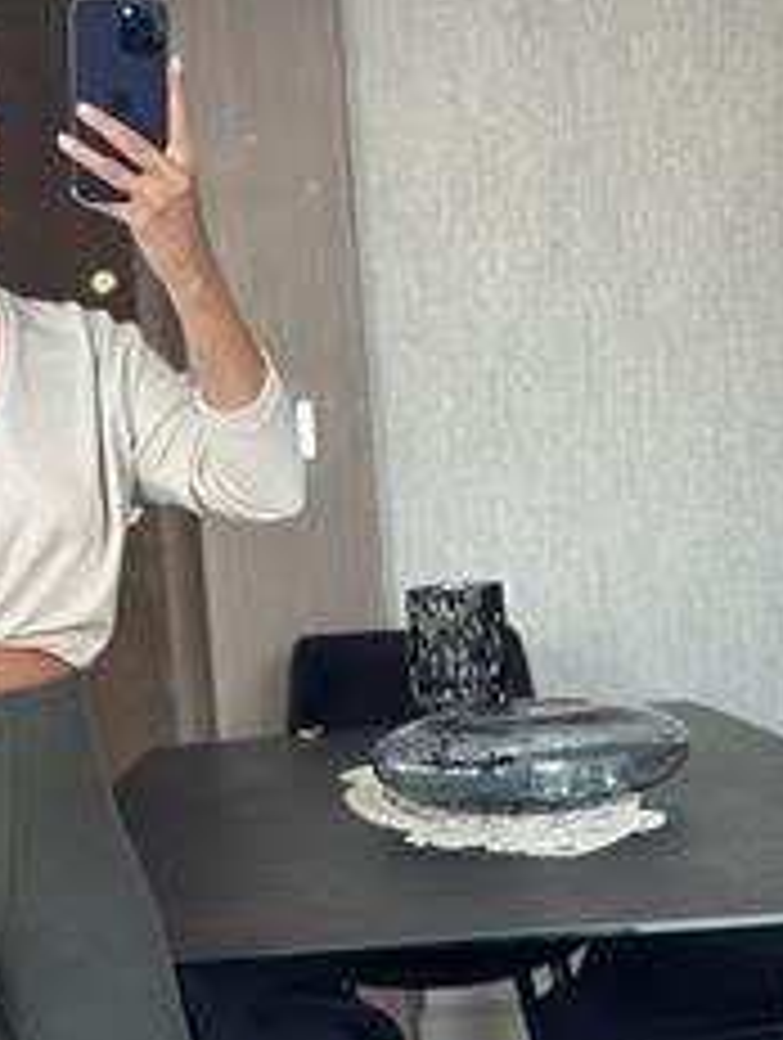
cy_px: 954
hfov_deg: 14.0
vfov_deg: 18.4
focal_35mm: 105
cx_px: 32
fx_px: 3158
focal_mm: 6.86
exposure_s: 1/40
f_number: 1.78
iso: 400
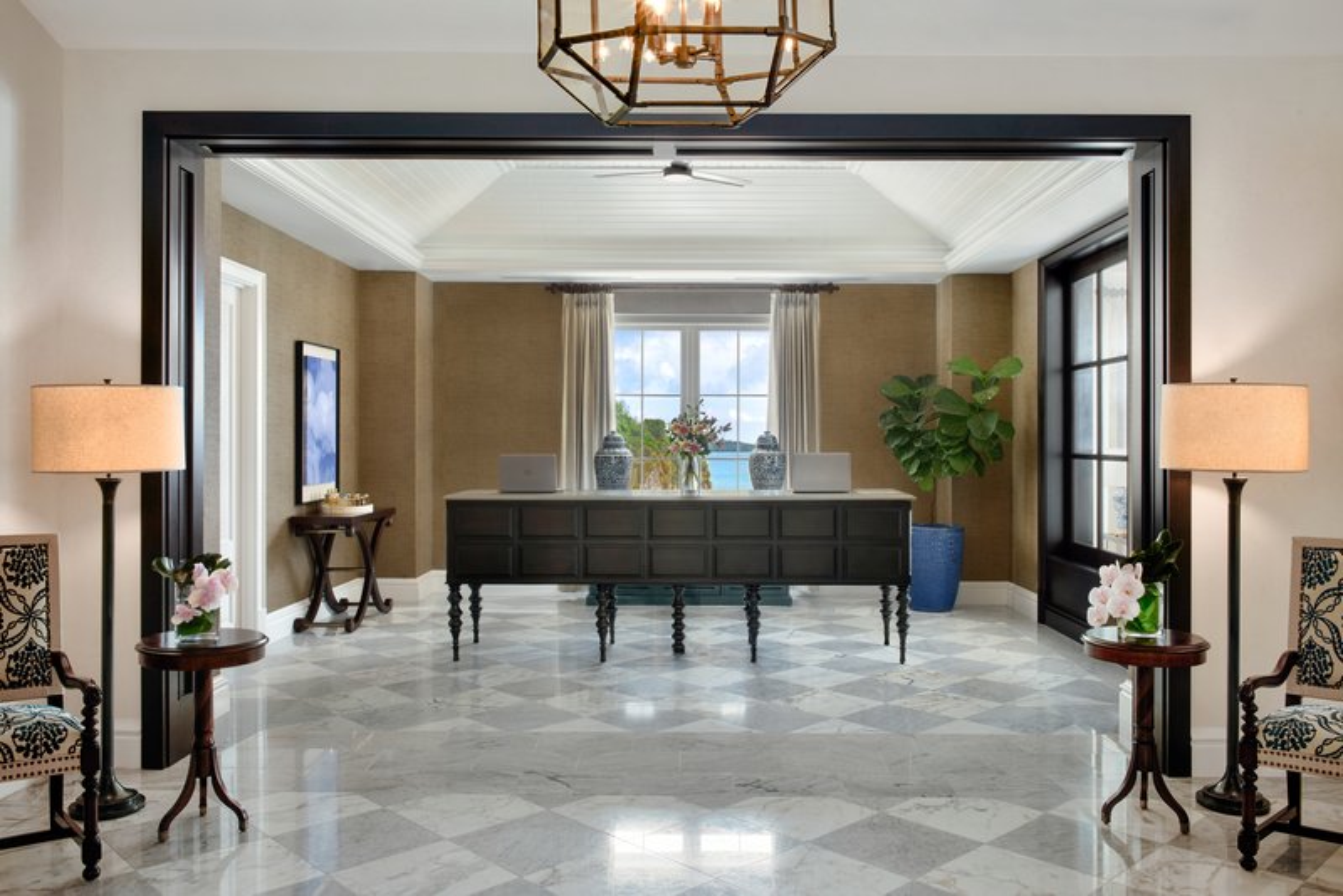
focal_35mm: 28
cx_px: 672
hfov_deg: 65.5
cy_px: 448
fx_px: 1045
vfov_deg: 46.4
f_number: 16
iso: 125
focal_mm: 28
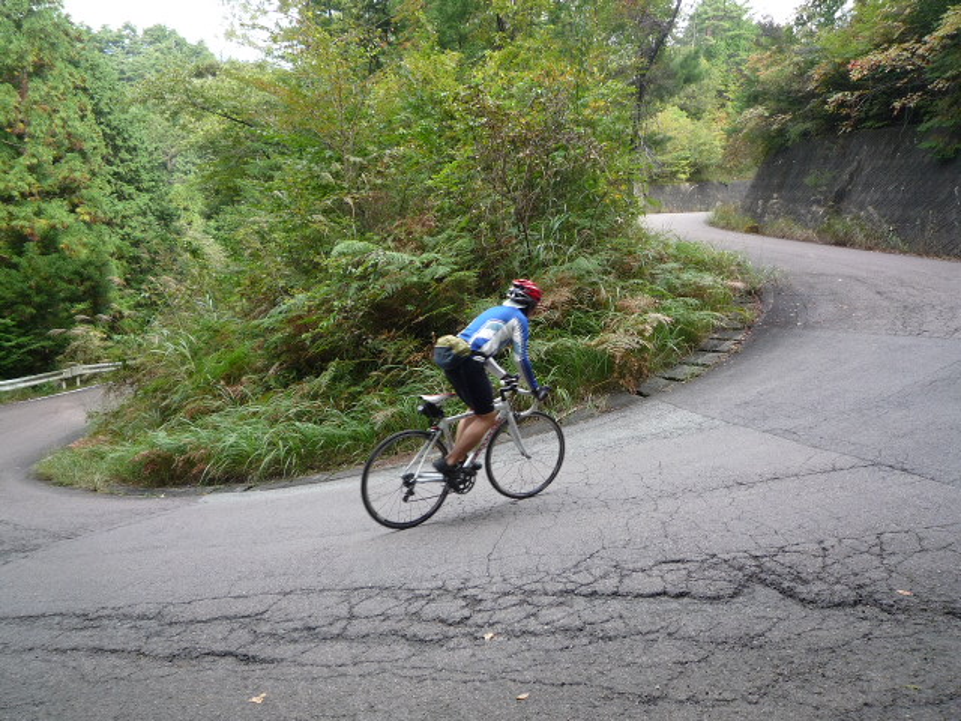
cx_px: 480
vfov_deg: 54.9
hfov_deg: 69.4
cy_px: 360
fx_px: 694
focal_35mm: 25
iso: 100
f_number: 2.8
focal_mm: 4.4
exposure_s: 1/125
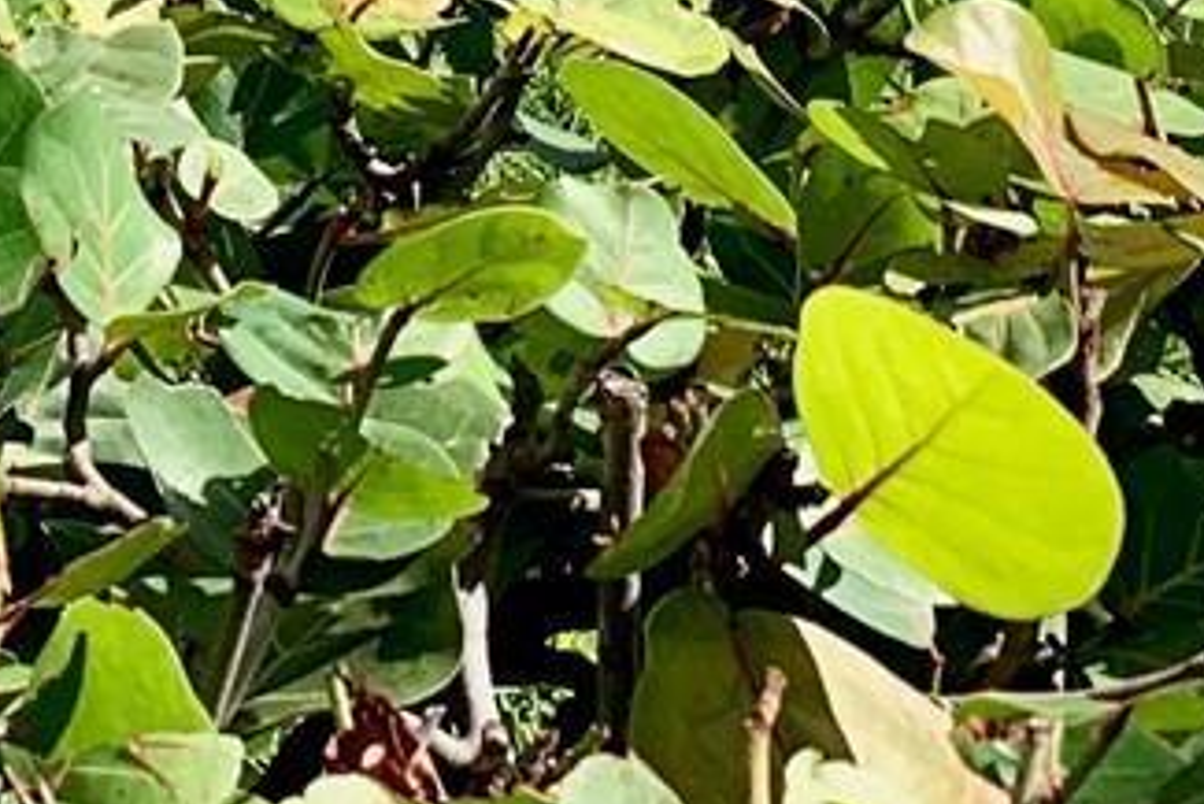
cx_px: -552
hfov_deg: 14.5
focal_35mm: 133
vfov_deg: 8.9
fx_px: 4450
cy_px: -1375
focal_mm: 4.25
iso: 25
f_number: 1.8
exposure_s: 1/2481
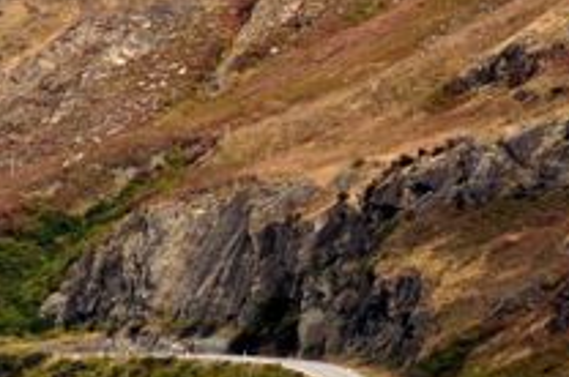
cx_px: -397
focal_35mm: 776
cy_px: 25
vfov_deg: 1.8
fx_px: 12253
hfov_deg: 2.7
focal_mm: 105
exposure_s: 1/250
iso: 200
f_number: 10
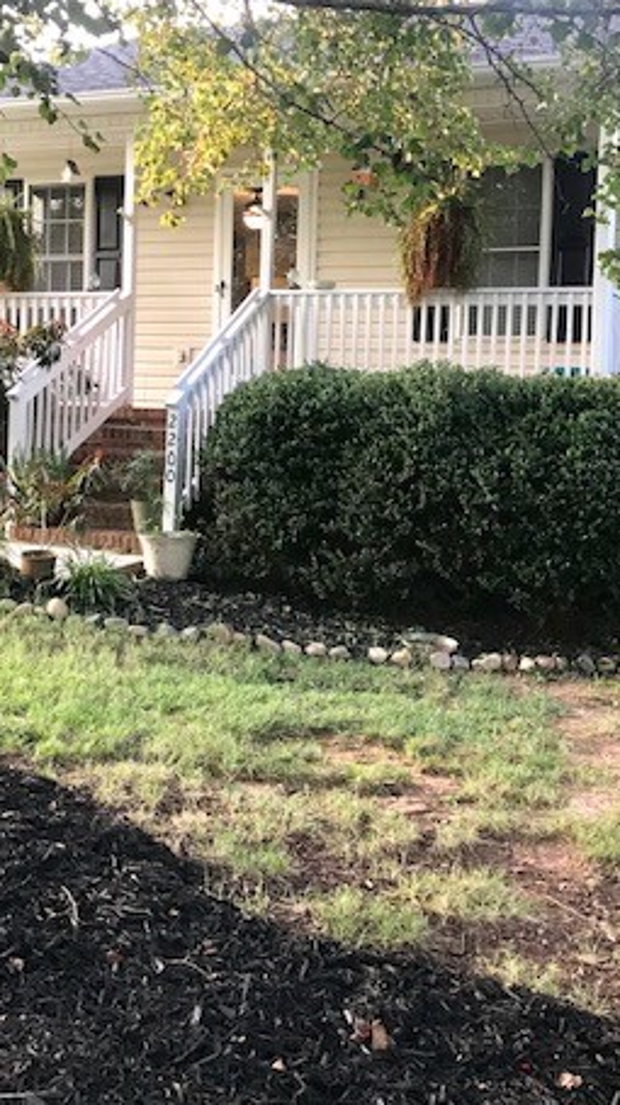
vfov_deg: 47.1
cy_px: 450
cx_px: 331
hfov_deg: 27.7
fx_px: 1258
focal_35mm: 43
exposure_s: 1/30
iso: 32
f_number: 1.8
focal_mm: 3.99
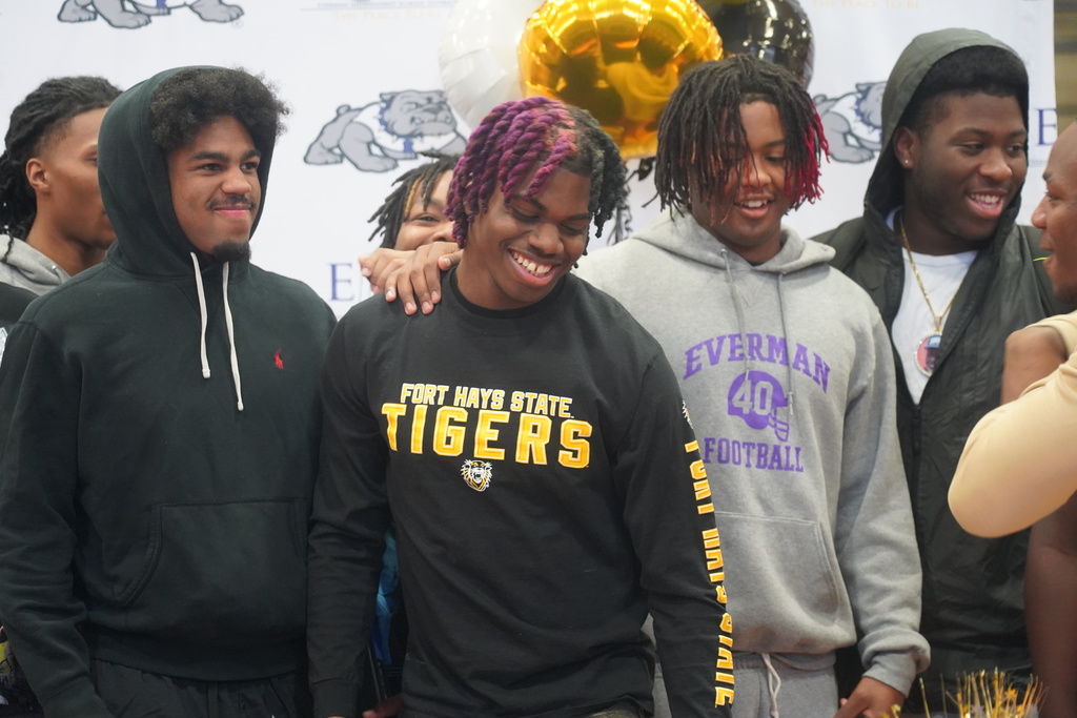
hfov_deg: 19.5
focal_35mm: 105
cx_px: 538
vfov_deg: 13.0
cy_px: 359
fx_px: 3141
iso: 6400
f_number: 4
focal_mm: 105
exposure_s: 1/160
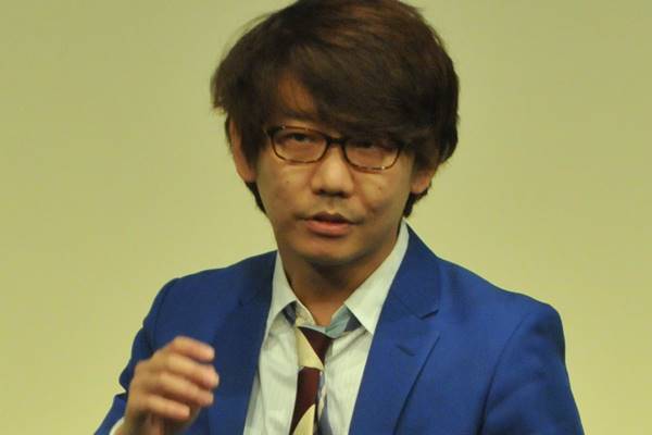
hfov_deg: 6.9
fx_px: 5433
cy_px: 218
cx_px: 326
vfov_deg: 4.6
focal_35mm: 300
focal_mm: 200
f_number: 5
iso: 2000
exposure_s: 1/200
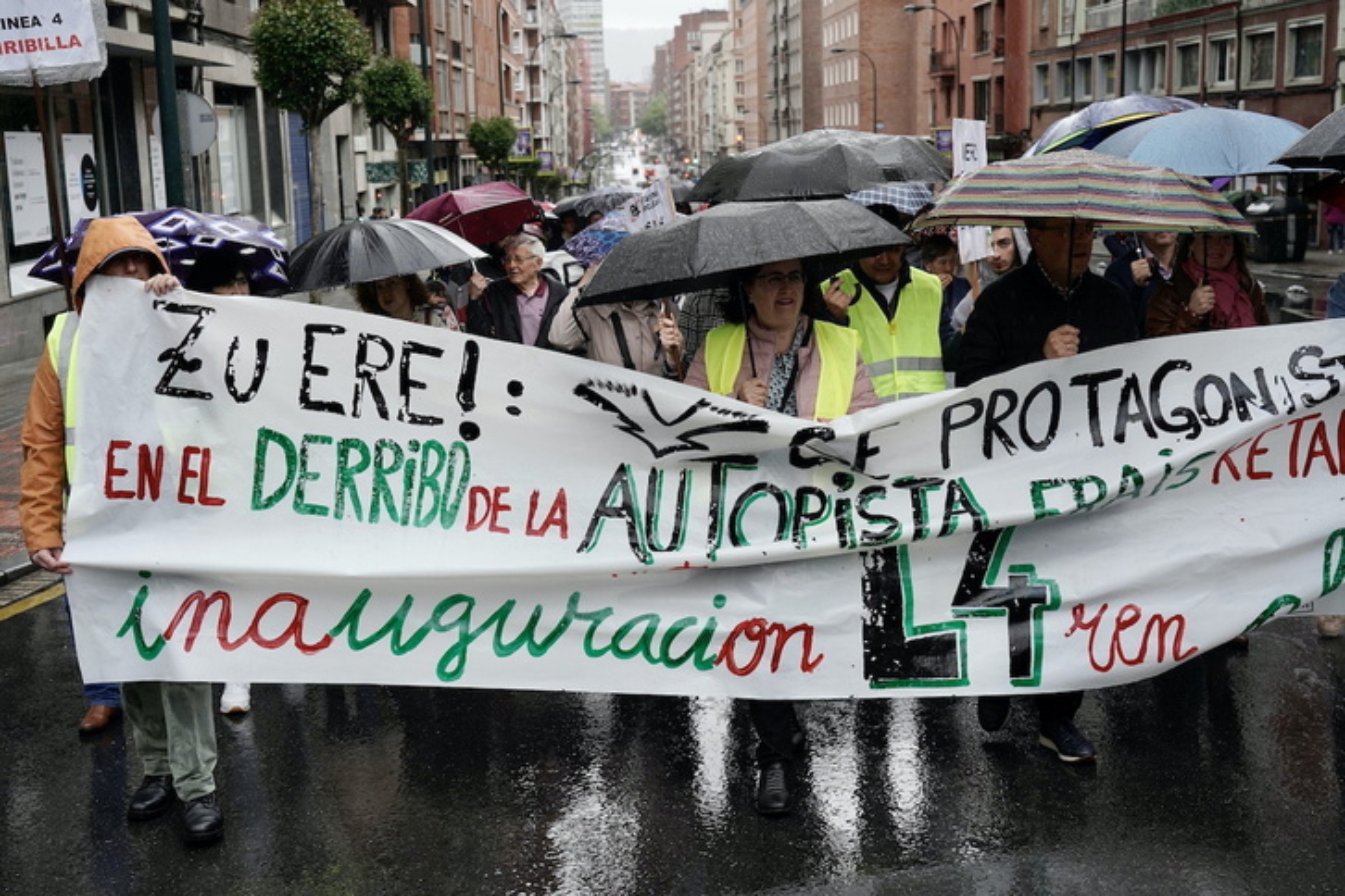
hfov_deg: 45.4
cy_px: 448
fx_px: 1606
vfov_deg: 31.2
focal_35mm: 43
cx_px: 672
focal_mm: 43
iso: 640
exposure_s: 1/400
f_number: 5
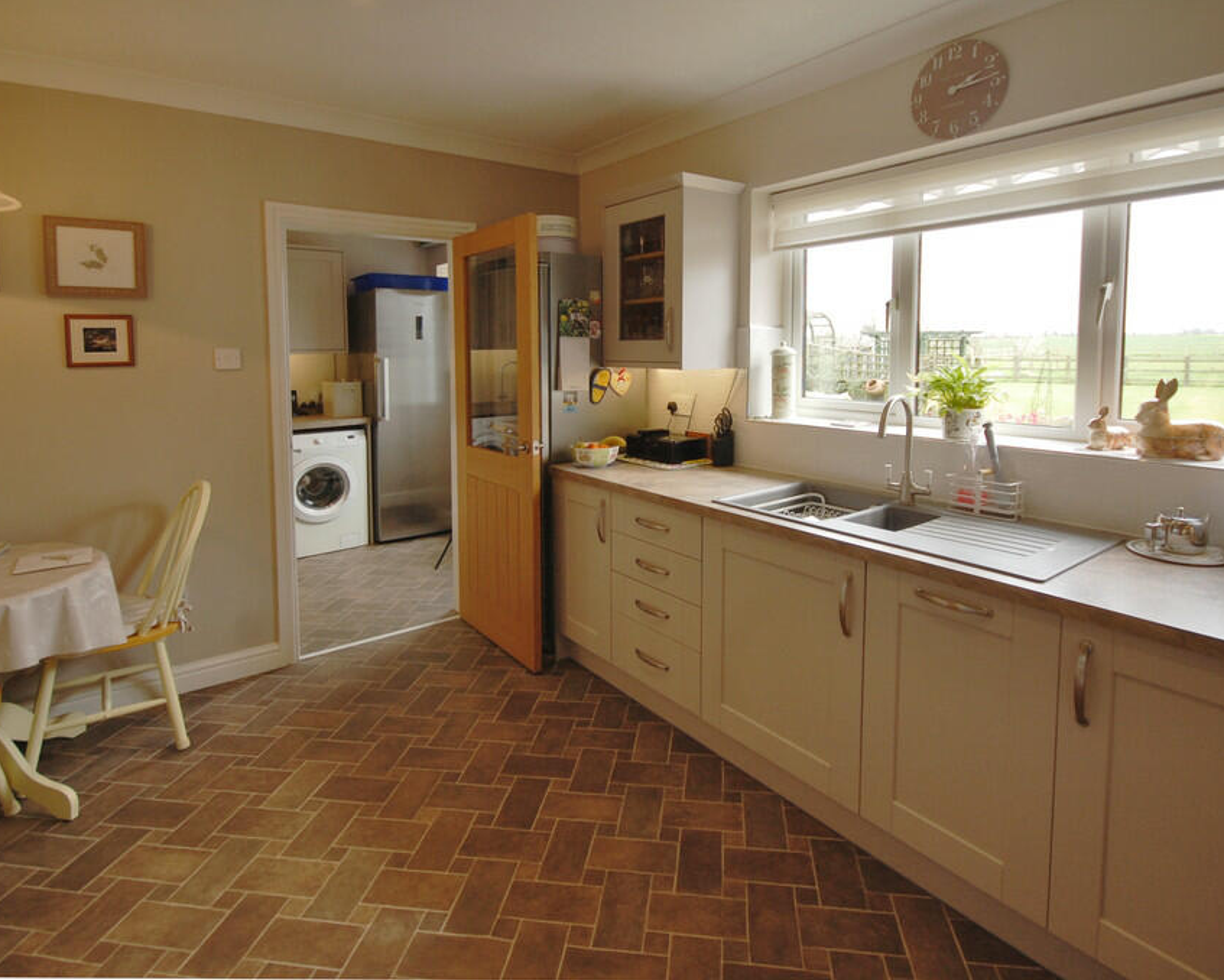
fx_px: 616
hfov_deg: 89.4
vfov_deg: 77.0
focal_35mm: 17
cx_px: 663
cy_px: 489
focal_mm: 10
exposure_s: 1/80
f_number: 4.5
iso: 200
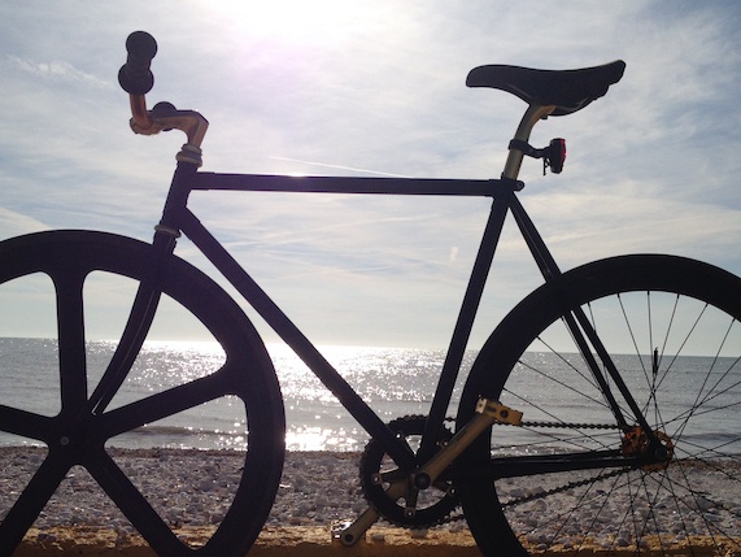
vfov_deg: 29.6
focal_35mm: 49
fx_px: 1050
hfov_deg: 38.8
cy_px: 353
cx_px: 415
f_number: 2.4
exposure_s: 1/7937
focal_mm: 4.28
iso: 50
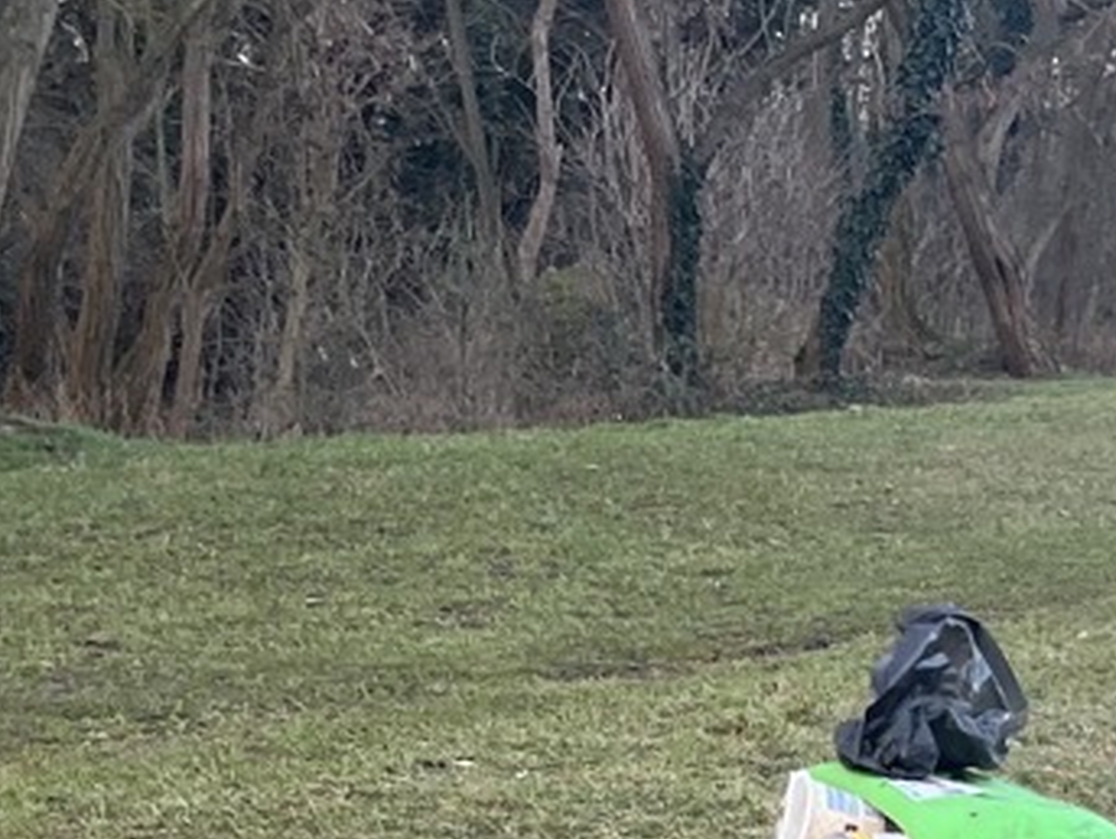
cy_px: 1268
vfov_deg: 12.9
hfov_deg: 17.6
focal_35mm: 109
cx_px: 1113
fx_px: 3518
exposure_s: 1/121
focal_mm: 5.1
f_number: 1.6
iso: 100
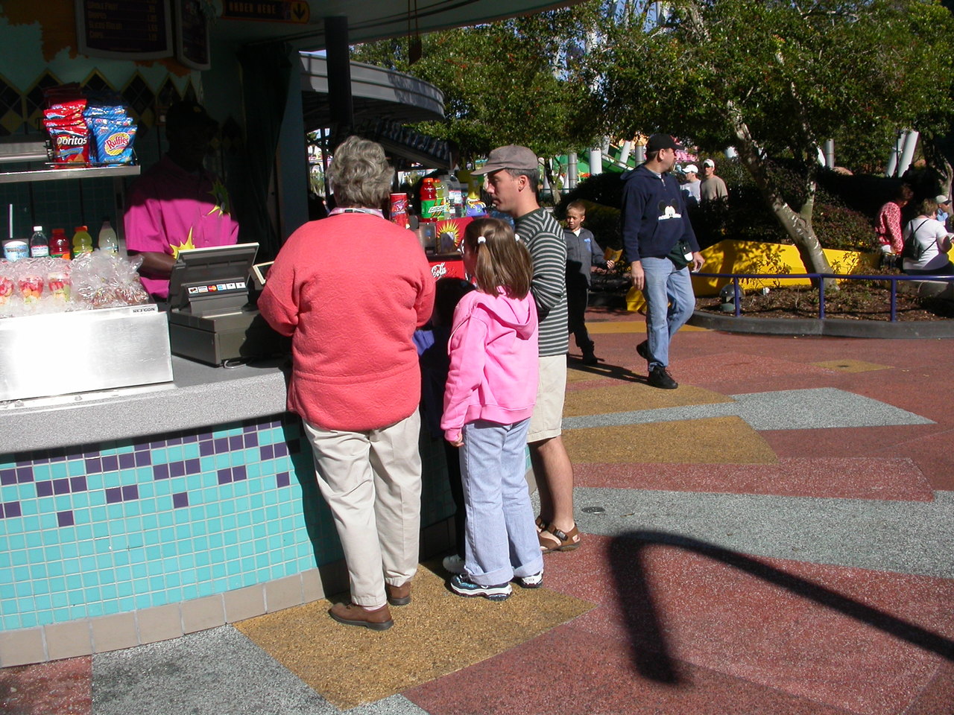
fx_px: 1047
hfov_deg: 49.0
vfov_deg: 37.7
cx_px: 477
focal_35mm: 38
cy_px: 358
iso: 100
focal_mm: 7.85
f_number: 7.5
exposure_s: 1/410
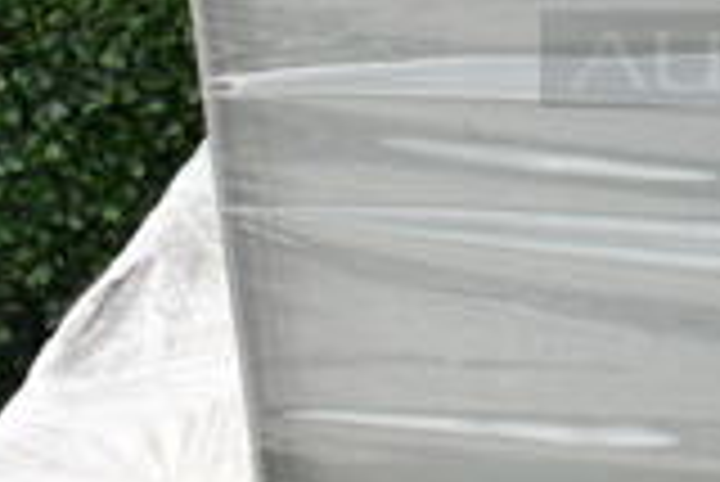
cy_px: -131
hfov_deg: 17.9
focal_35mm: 103
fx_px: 2062
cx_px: 1044
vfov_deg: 12.9
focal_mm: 18
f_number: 13
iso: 6400
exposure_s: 1/640
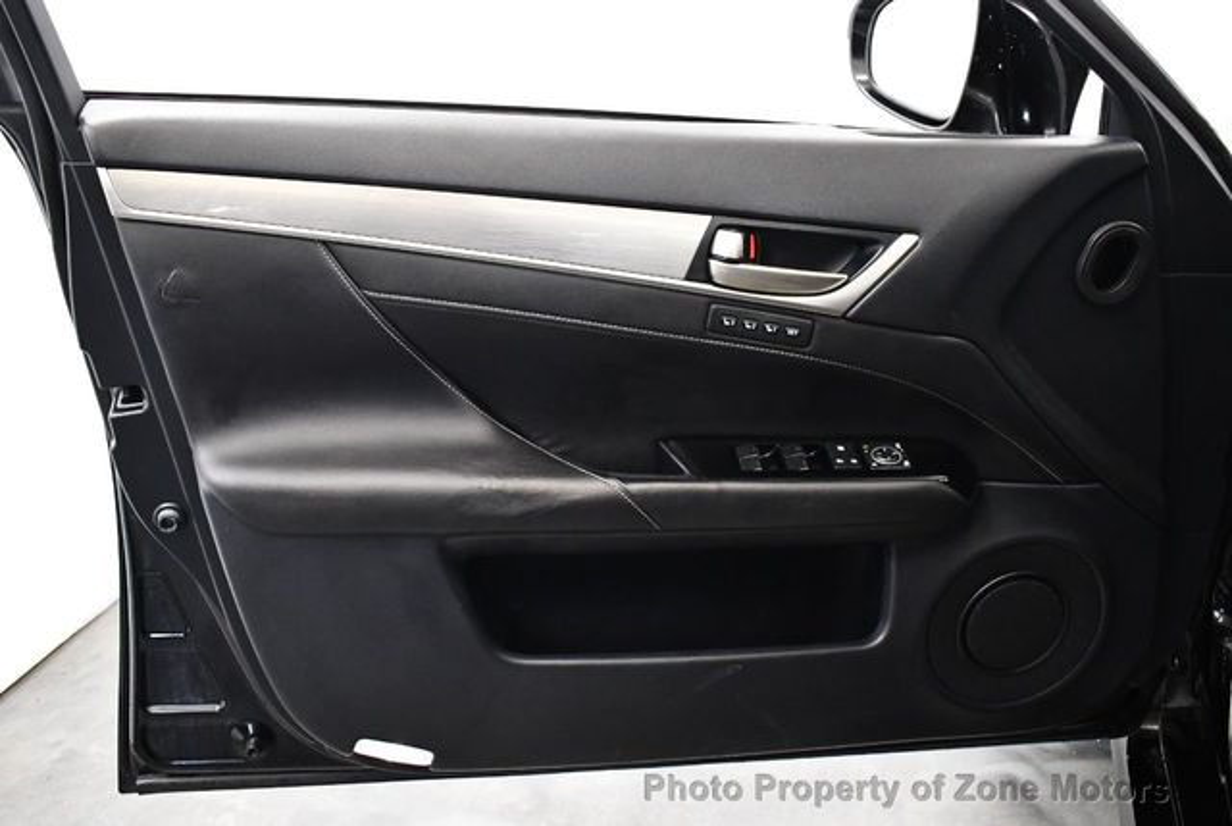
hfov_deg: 53.1
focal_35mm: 36
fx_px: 1234
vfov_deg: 37.0
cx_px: 616
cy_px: 413
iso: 3200
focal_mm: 18
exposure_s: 1/100
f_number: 3.5
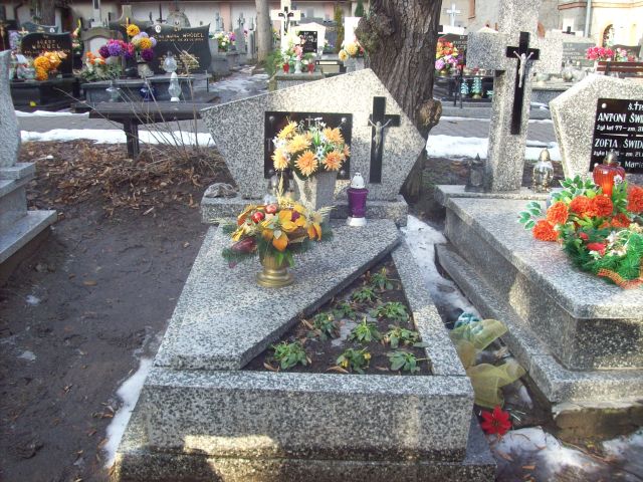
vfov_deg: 39.7
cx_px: 322
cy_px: 241
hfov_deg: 51.4
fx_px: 669
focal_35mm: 36
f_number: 2.7
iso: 80
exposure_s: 1/130
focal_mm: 6
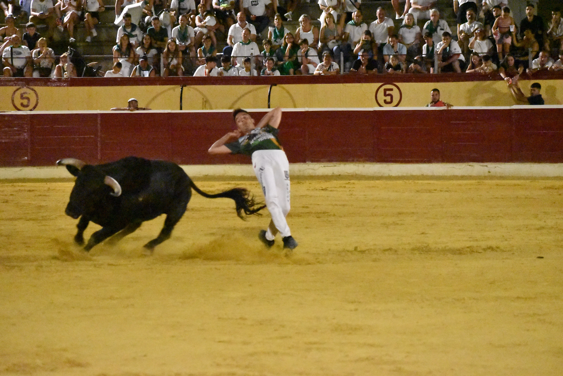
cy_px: 188
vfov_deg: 9.3
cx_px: 282
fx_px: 2299
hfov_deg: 14.0
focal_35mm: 147
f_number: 5
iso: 25600
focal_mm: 98
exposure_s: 1/400
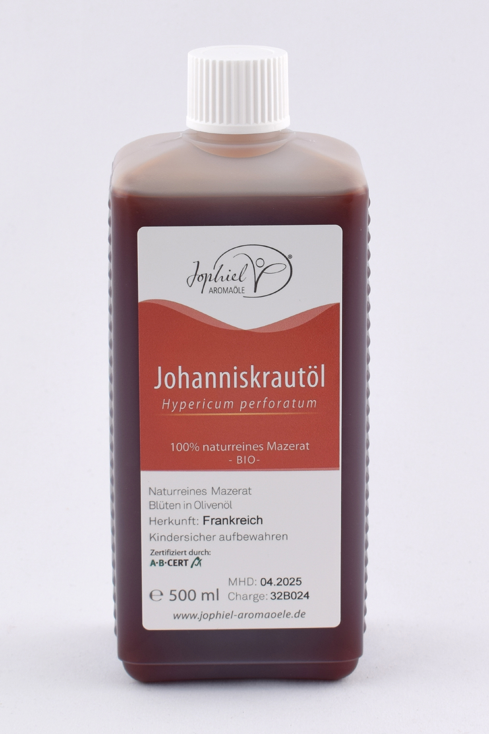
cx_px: 244
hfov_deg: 21.6
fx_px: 1284
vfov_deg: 31.9
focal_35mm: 63
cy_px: 367
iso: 100
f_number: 9
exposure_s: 1/100
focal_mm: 42
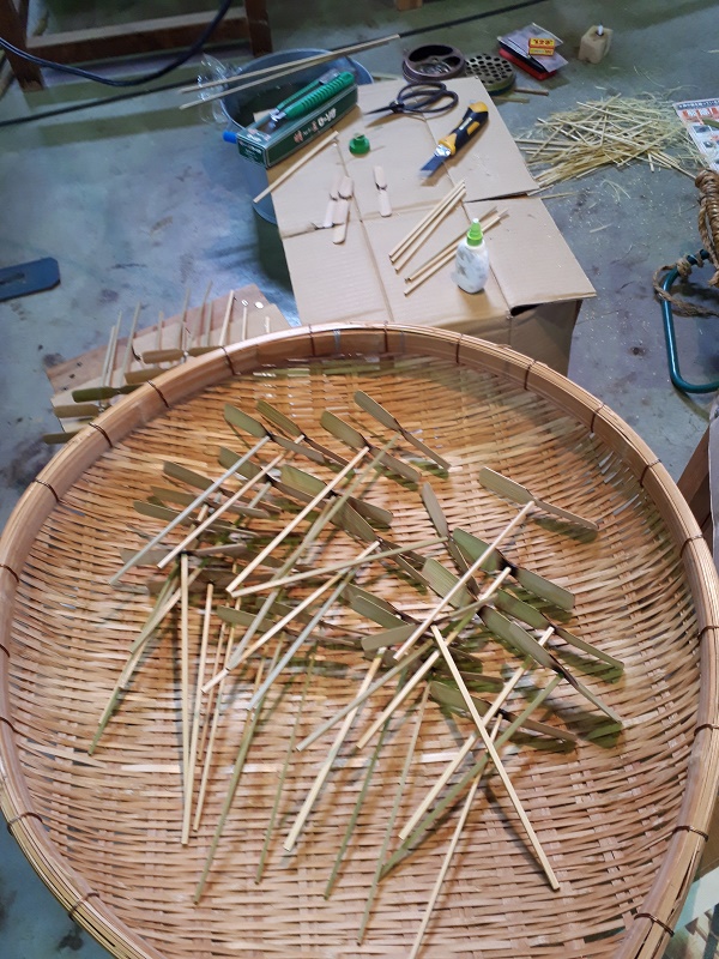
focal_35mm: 27
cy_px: 480
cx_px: 360
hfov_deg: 51.4
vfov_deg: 65.3
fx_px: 748
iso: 125
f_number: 1.9
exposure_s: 1/33
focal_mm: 3.6
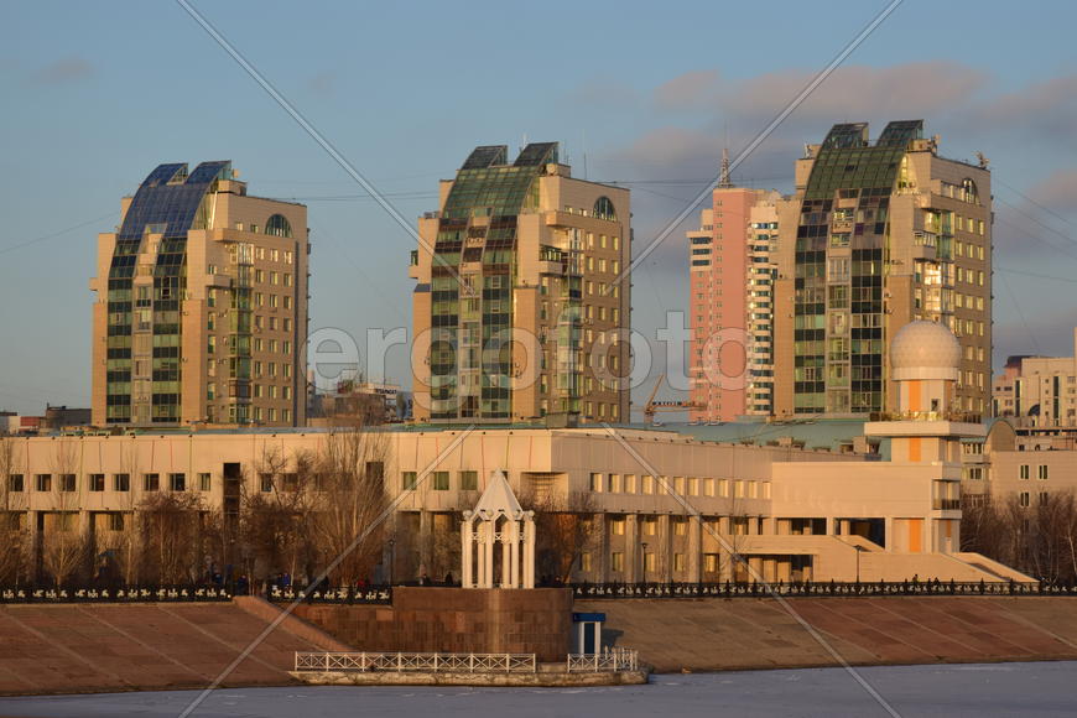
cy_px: 359
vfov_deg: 12.2
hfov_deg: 18.2
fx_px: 3365
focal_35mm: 112
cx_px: 538
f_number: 11
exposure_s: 1/80
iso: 100
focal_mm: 75
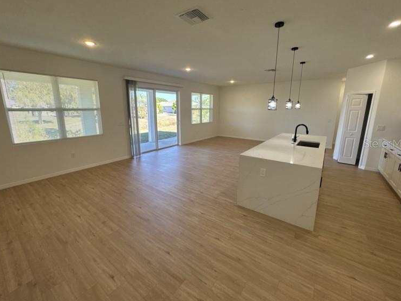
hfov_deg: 98.2
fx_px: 174
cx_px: 199
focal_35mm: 15
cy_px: 143
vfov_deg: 81.7
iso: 80
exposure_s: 1/99
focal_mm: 2.22
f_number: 2.2
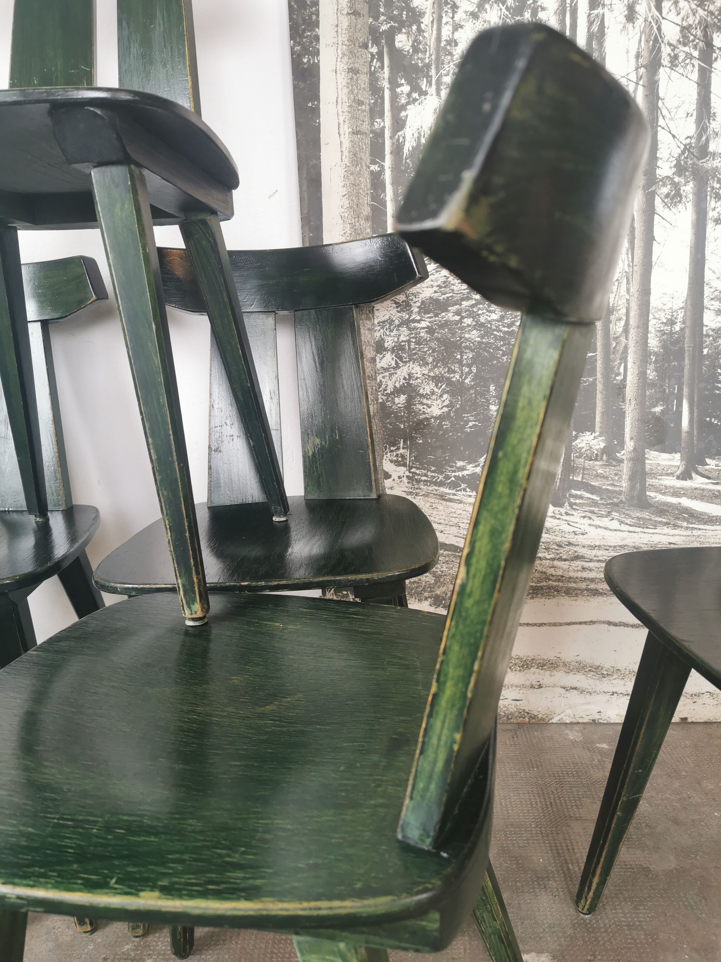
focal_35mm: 27
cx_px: 360
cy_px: 481
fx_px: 750
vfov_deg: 65.3
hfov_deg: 51.4
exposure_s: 1/50
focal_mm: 5.56
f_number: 1.6
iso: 125
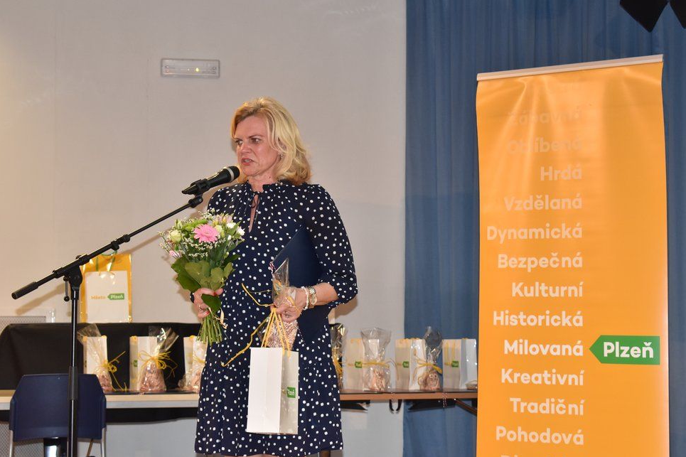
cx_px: 354
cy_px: 224
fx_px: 1629
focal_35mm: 86
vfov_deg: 16.0
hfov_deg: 23.8
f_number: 5.6
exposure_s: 1/100
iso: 1000
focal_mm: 55
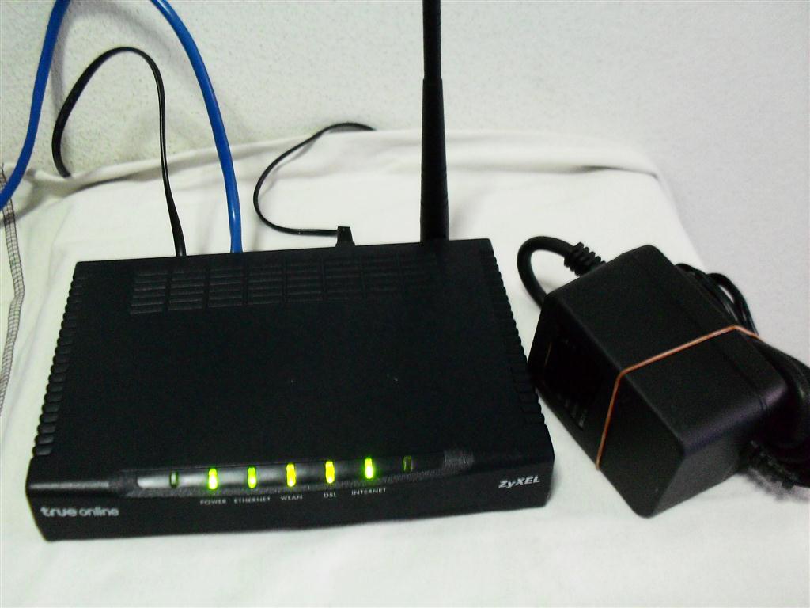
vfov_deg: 37.7
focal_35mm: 38
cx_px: 405
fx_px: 889
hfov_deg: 49.0
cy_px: 304
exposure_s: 1/4
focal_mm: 6.3
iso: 200
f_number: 2.8
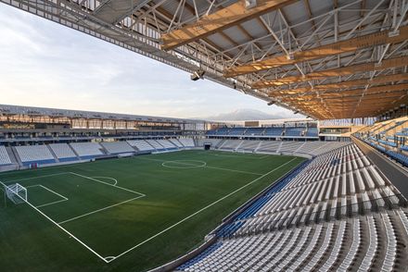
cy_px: 136
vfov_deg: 70.5
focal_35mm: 17
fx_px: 193
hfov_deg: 93.2
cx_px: 204
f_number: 11
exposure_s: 1/200
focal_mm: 17
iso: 800
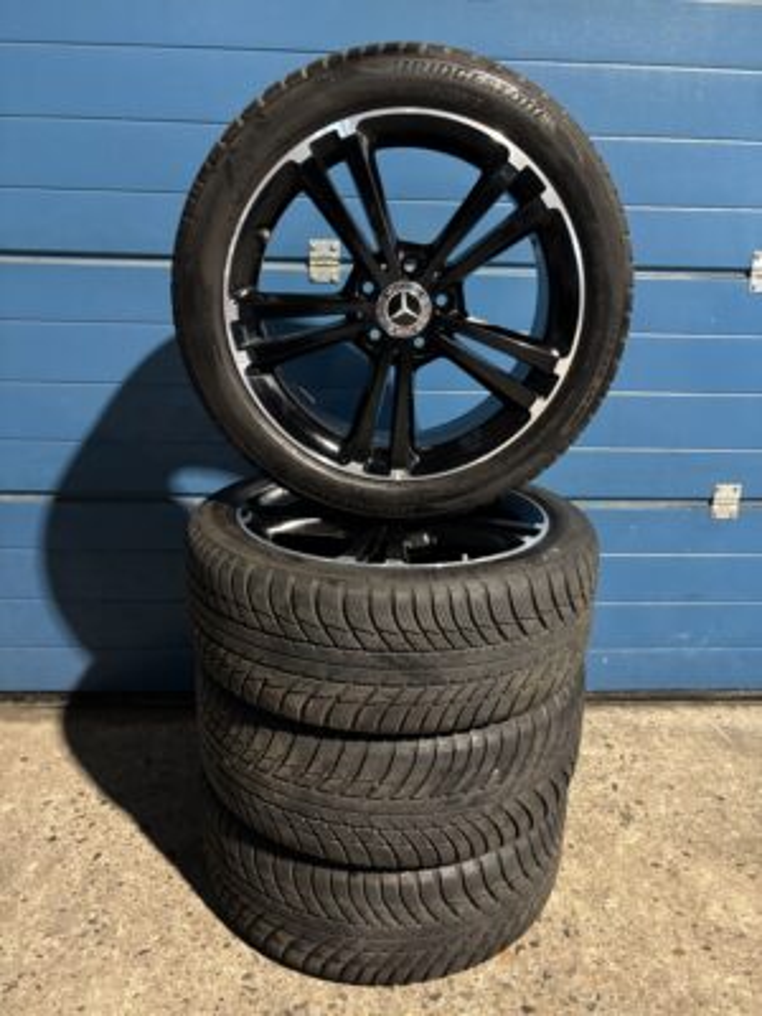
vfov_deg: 67.3
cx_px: 381
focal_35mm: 26
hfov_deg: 53.1
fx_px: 763
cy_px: 508
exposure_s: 1/25
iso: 500
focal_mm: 5.96
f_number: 1.6
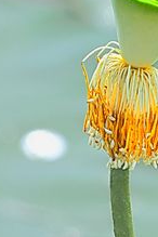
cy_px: 24
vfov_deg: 1.1
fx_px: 12014
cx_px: 153
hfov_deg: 0.8
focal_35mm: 1825
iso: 400
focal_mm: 500
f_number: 11
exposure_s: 1/640
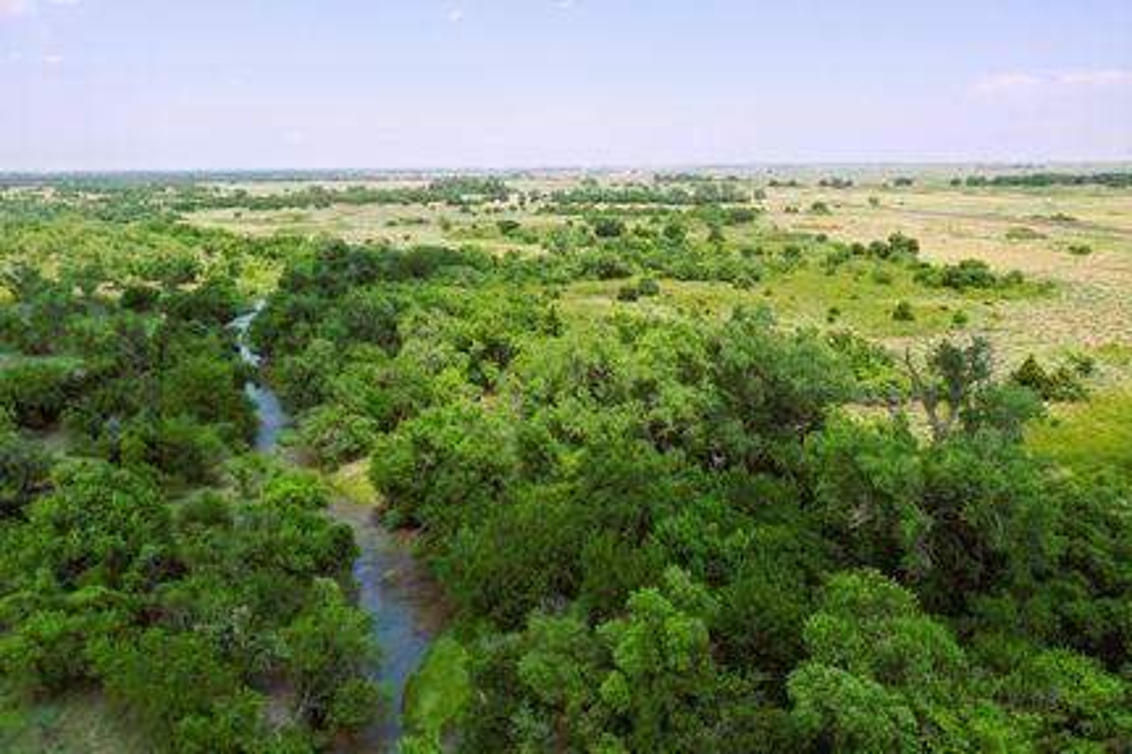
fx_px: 880
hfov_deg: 65.5
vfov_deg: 46.4
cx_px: 566
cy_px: 377
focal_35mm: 28
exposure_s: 1/400
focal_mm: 10.26
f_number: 5.6
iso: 100
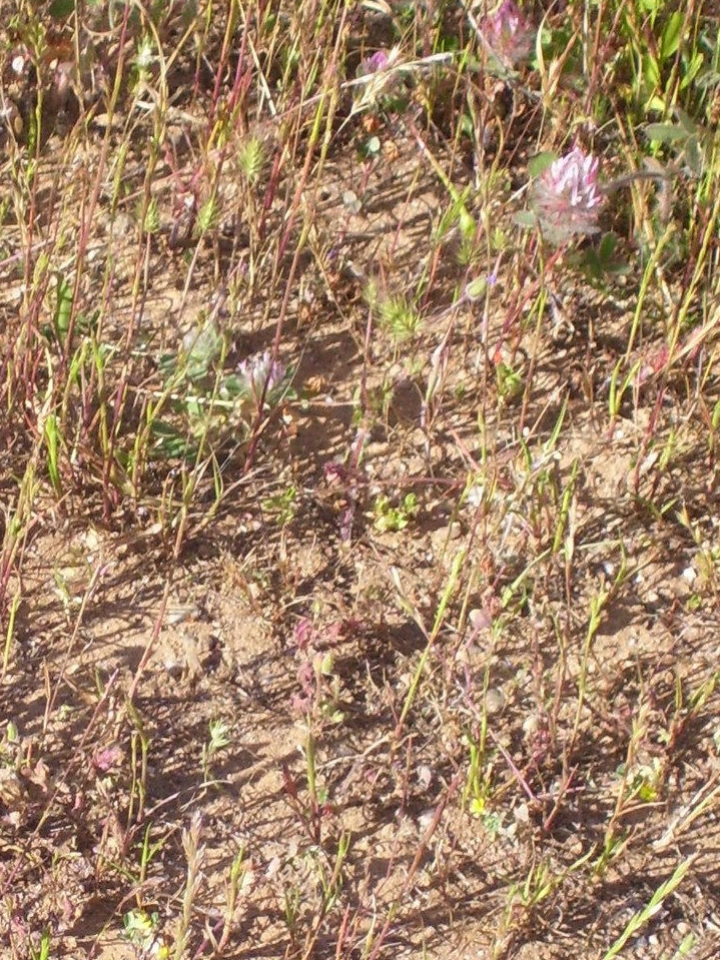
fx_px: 6574
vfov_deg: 8.3
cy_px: 676
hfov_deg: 6.3
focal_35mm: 237
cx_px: 132
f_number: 4.6
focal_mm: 18
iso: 80
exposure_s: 1/250
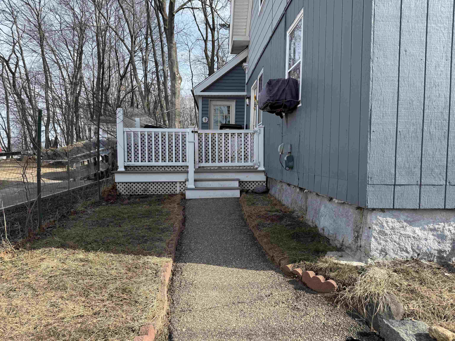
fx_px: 315
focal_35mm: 24
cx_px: 228
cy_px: 170
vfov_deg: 56.8
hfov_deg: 71.6
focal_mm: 6.76
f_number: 1.78
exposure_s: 1/2370
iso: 80
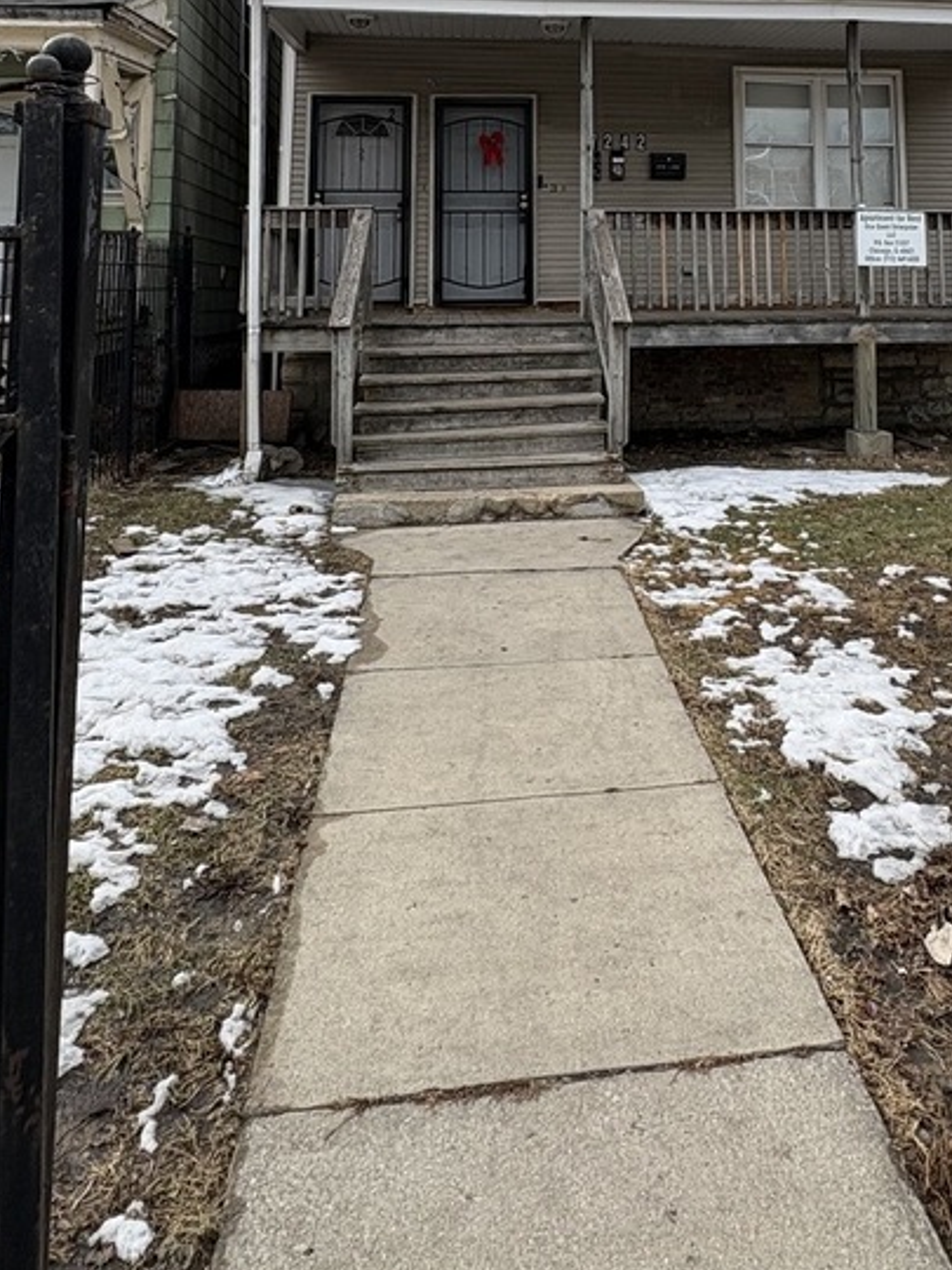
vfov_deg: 56.3
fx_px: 1027
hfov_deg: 49.3
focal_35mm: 28
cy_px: 169
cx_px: 588
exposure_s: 1/921
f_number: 2.2
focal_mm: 2.22
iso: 64
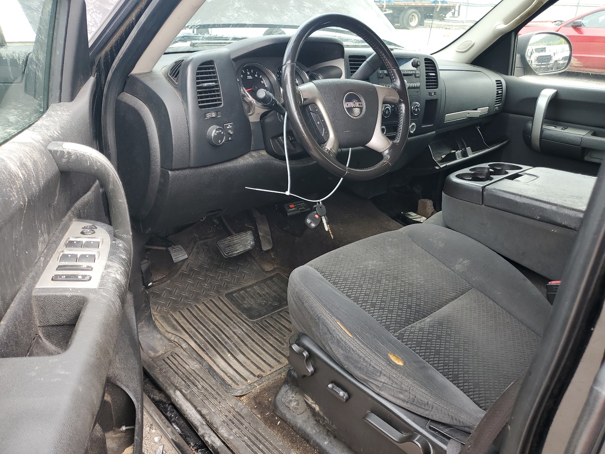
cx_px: 302
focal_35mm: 26
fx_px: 454
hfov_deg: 67.3
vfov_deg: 53.1
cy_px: 227
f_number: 1.5
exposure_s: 1/213
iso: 50
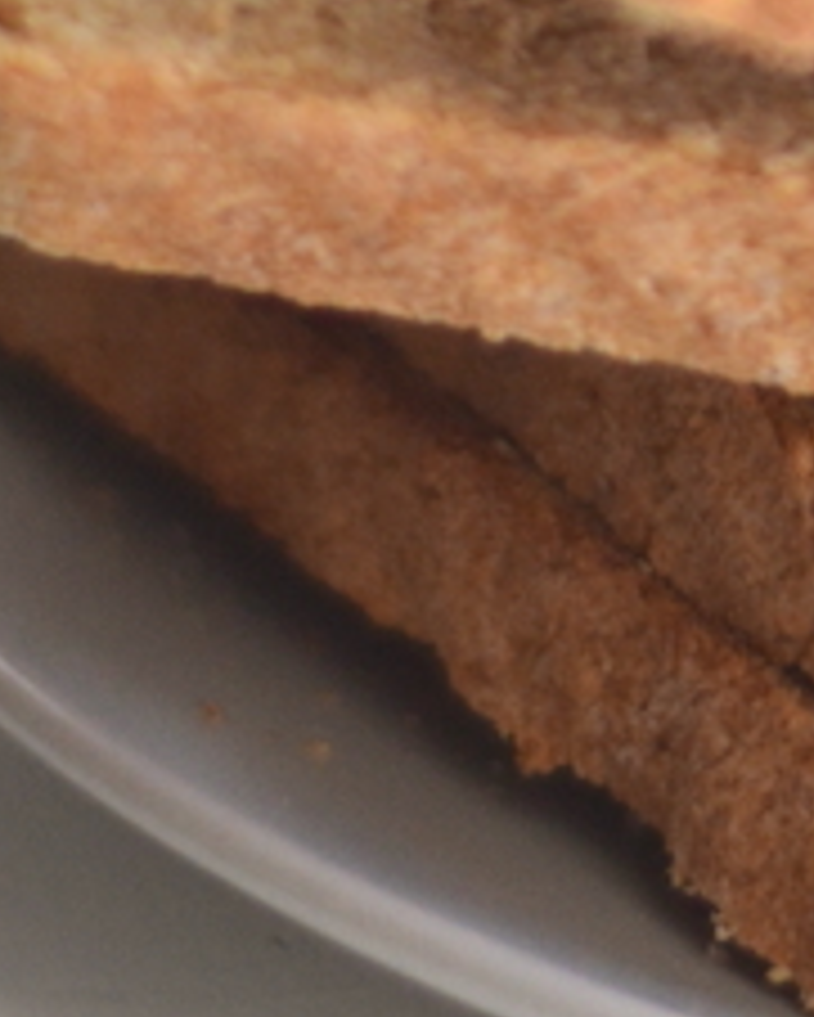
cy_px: -536
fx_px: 9269
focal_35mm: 308
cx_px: 863
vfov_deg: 6.2
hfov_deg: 5.0
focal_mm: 50
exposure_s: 1/500
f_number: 2
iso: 800
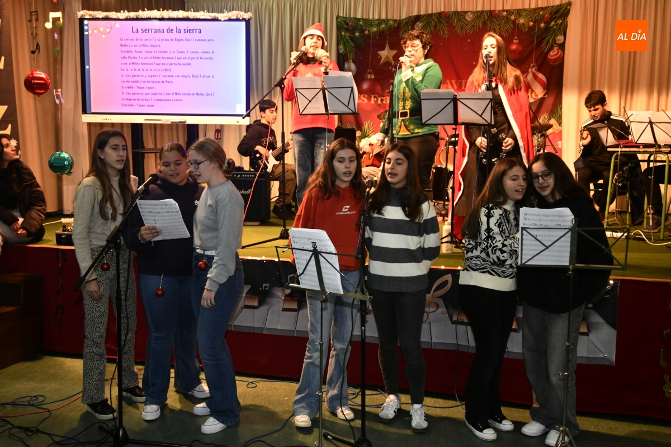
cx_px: 336
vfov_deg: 39.9
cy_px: 224
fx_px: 615
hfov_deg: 57.2
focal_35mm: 33
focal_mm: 22
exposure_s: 1/60
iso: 2000
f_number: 4
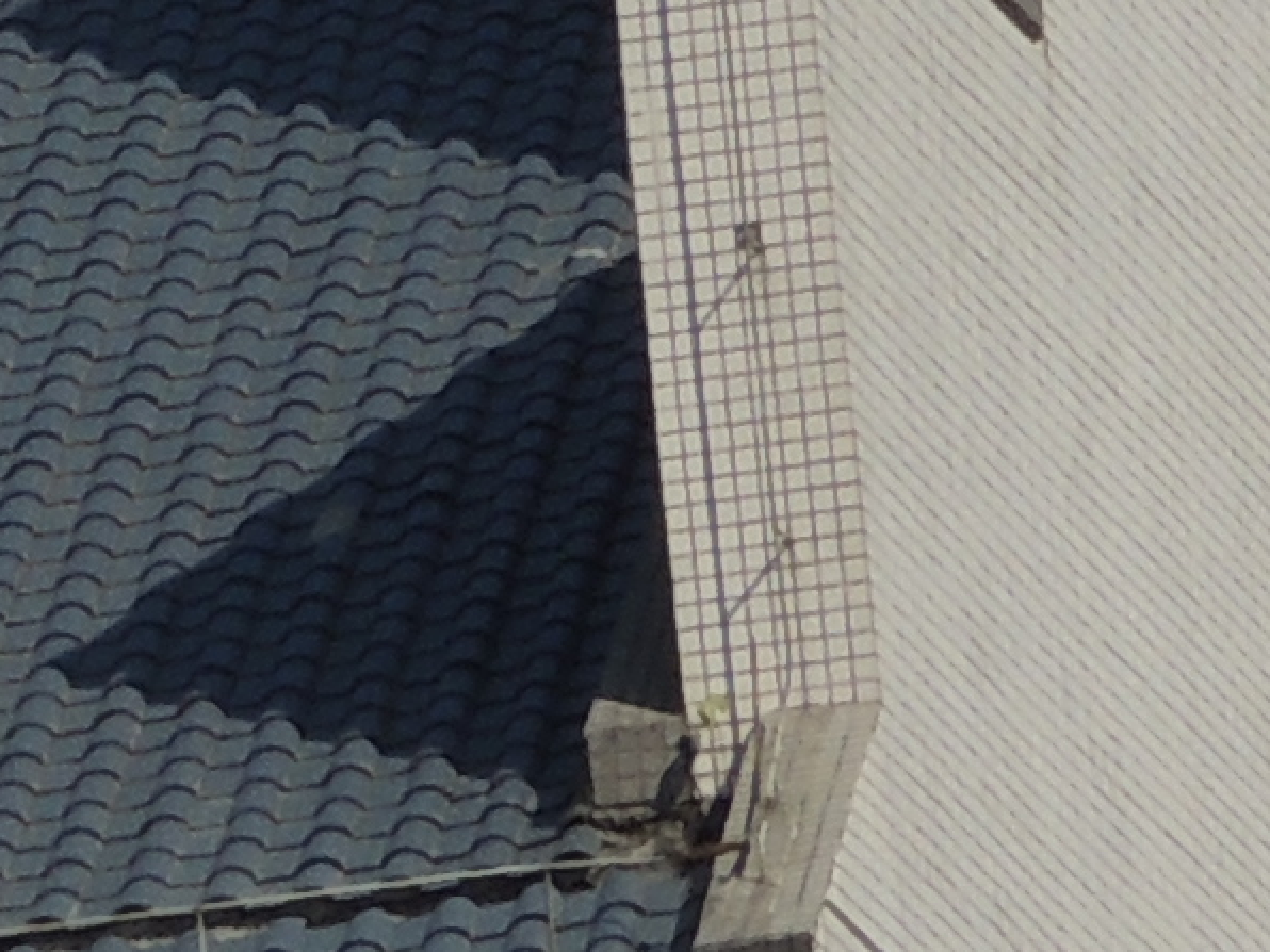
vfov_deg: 1.0
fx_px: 56757
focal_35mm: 1547
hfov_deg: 1.3
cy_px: -1005
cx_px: -1624
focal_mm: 35.6
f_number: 4.6
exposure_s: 1/1000
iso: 100
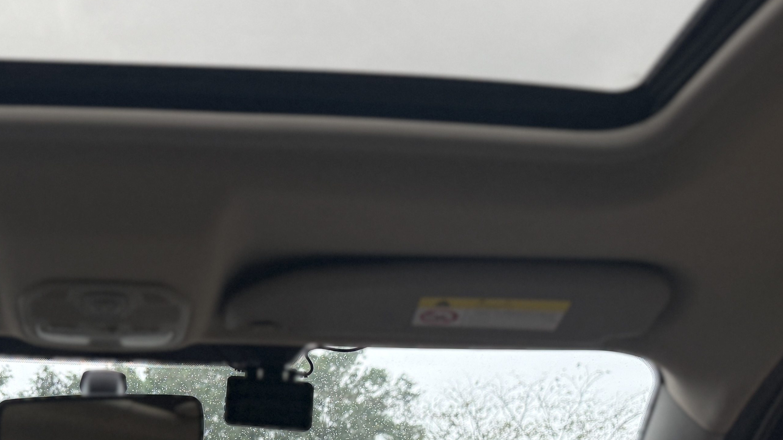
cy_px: 409
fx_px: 1204
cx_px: 91
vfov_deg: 20.3
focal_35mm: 58
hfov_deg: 34.2
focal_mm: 6.76
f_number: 1.78
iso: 100
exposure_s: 1/504
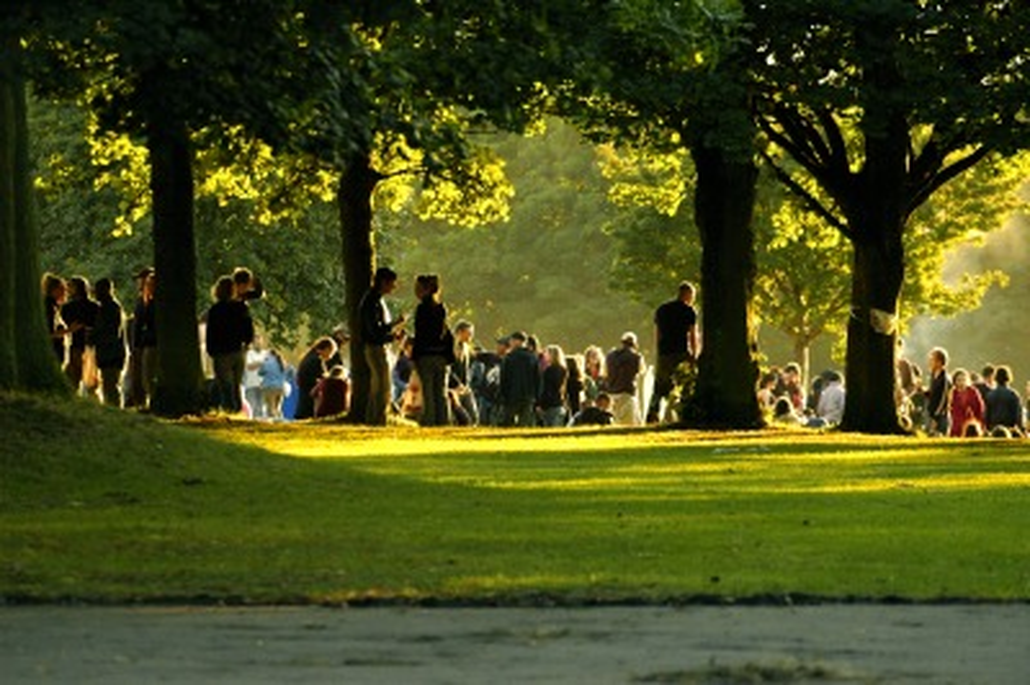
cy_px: 342
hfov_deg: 7.0
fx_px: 8362
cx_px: 515
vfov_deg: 4.7
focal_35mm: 292
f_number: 6.3
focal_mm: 195
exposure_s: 1/250
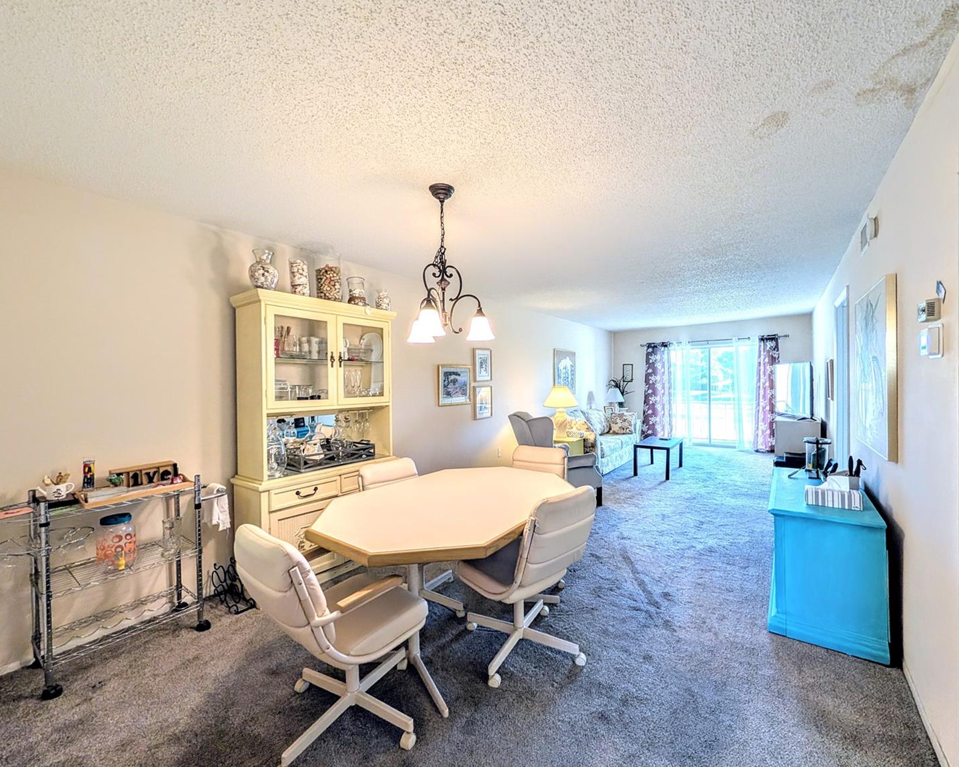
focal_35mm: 13
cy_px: 384
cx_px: 496
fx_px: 369
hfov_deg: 104.8
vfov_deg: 92.2
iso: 117
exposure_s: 1/120
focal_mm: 2.02
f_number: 1.7
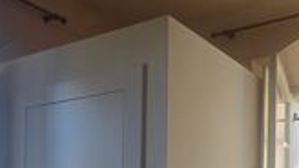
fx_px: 460
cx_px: 141
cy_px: 226
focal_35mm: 58
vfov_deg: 19.0
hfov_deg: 36.0
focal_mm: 6.3
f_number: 1.7
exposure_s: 1/180
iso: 50
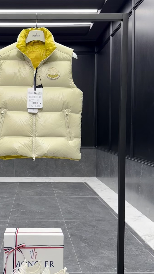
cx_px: 34
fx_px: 276
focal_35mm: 38
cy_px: 137
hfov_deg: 30.5
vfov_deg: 52.8
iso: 100
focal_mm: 6.76
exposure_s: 1/100
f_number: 1.78
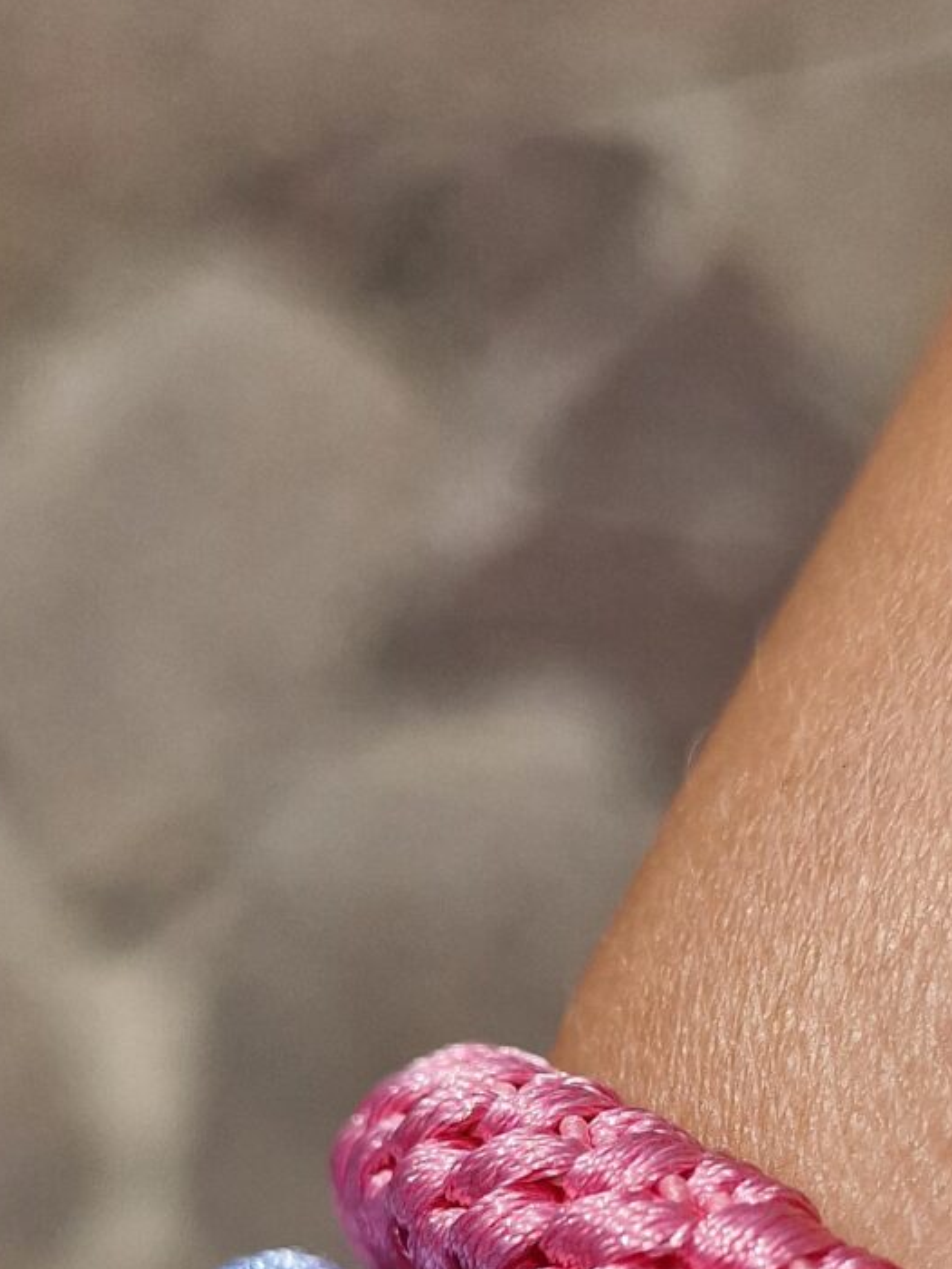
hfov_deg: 17.6
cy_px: 1303
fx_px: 3079
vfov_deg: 22.3
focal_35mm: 84
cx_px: 527
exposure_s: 1/2448
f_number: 1.8
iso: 50
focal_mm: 6.4
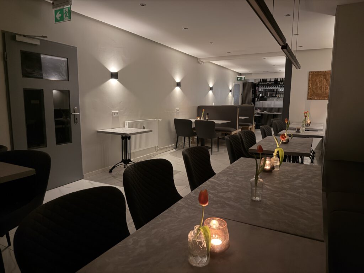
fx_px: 252
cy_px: 136
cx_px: 182
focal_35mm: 24
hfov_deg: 71.6
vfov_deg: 56.8
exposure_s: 1/12
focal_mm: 6.76
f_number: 1.78
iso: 1000
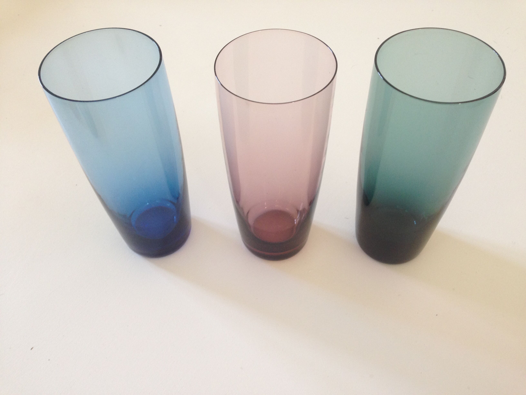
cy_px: 198
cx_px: 263
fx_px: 501
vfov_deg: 42.9
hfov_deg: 55.4
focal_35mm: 33
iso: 100
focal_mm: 4.12
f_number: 2.4
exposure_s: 1/20
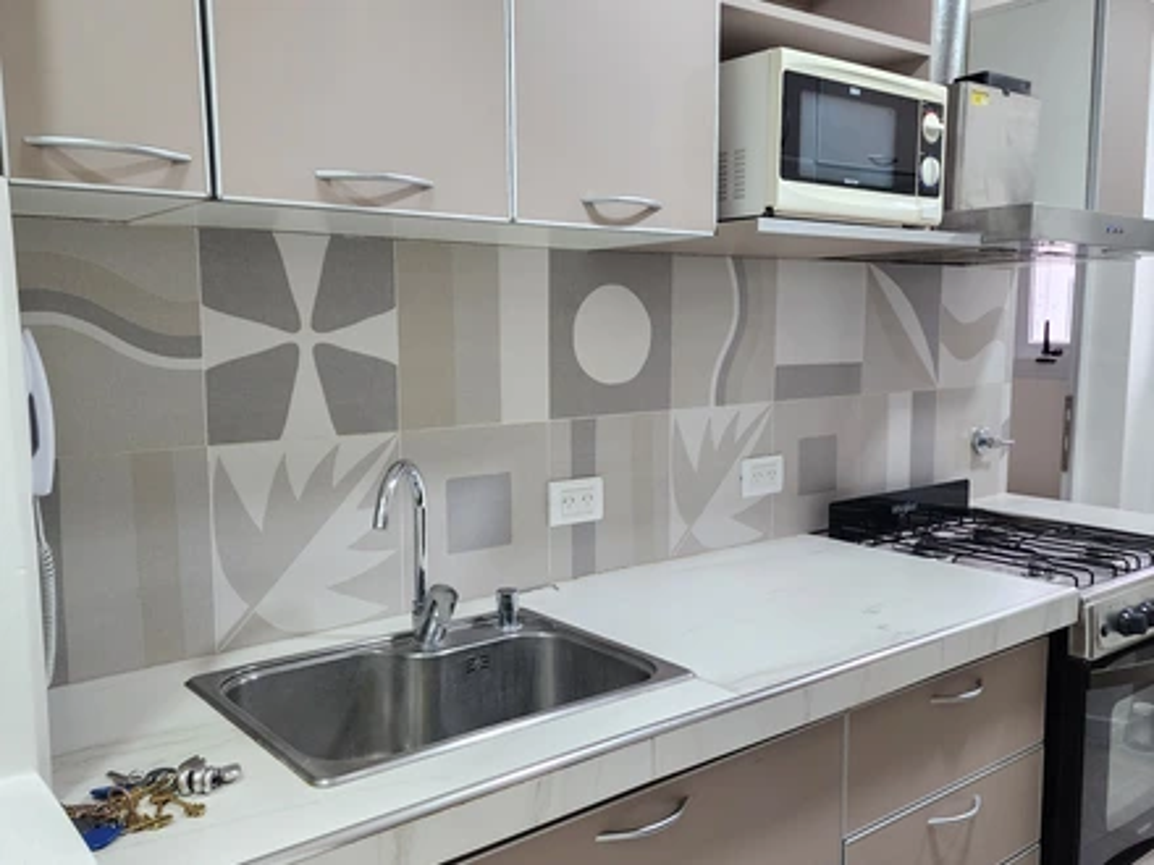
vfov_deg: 58.9
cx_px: 577
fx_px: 767
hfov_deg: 73.9
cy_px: 432
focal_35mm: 23
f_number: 1.8
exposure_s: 1/100
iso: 250
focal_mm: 6.4
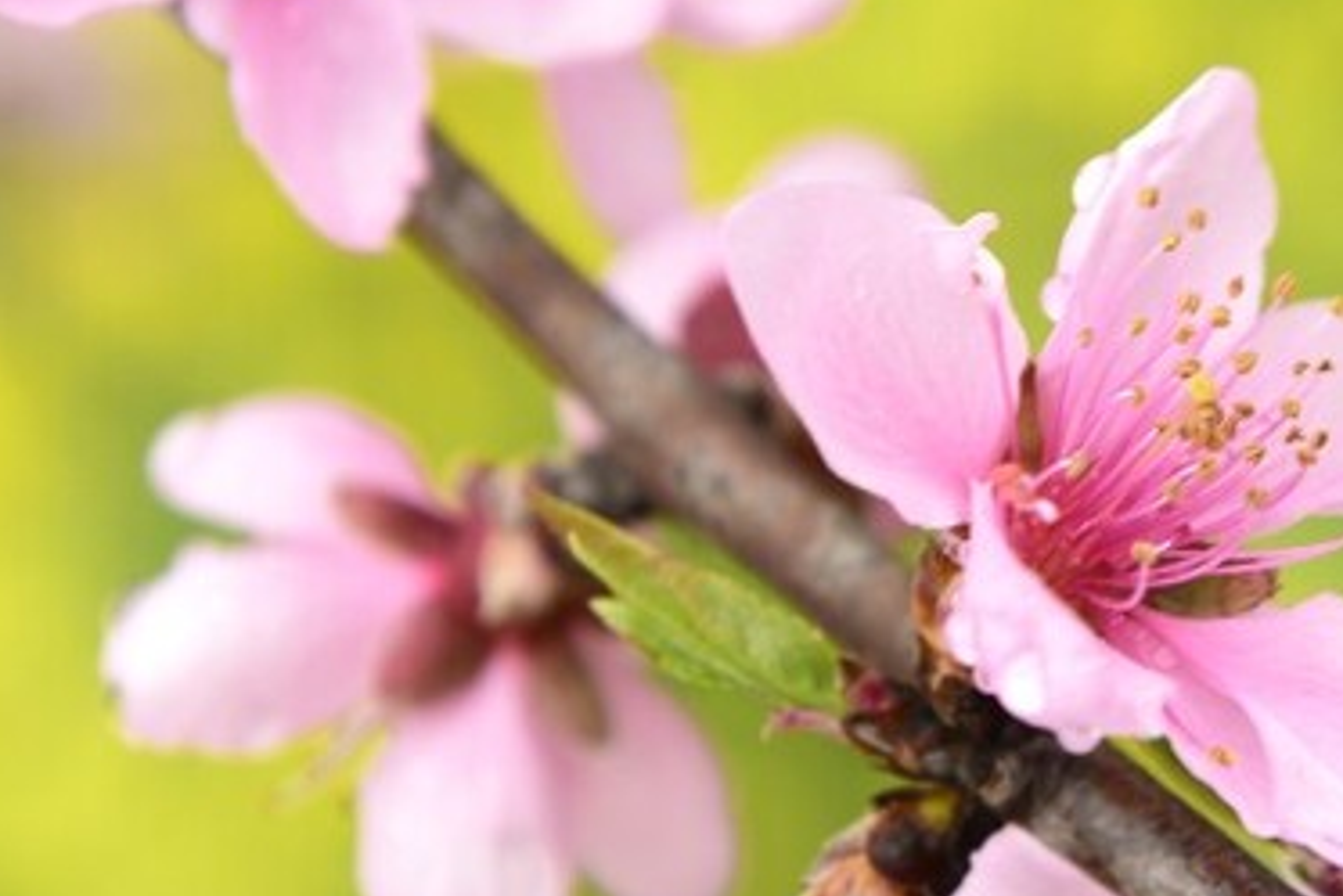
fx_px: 8397
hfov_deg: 9.1
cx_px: 1278
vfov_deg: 6.1
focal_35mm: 225
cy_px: 468
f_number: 5.6
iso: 64
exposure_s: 1/100
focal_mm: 70
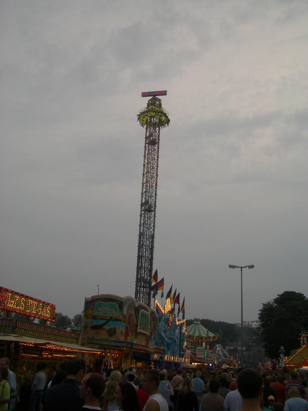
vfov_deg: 52.6
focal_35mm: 35
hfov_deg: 40.7
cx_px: 154
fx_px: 415
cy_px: 206
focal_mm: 5.8
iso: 50
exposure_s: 1/160
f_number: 4.3
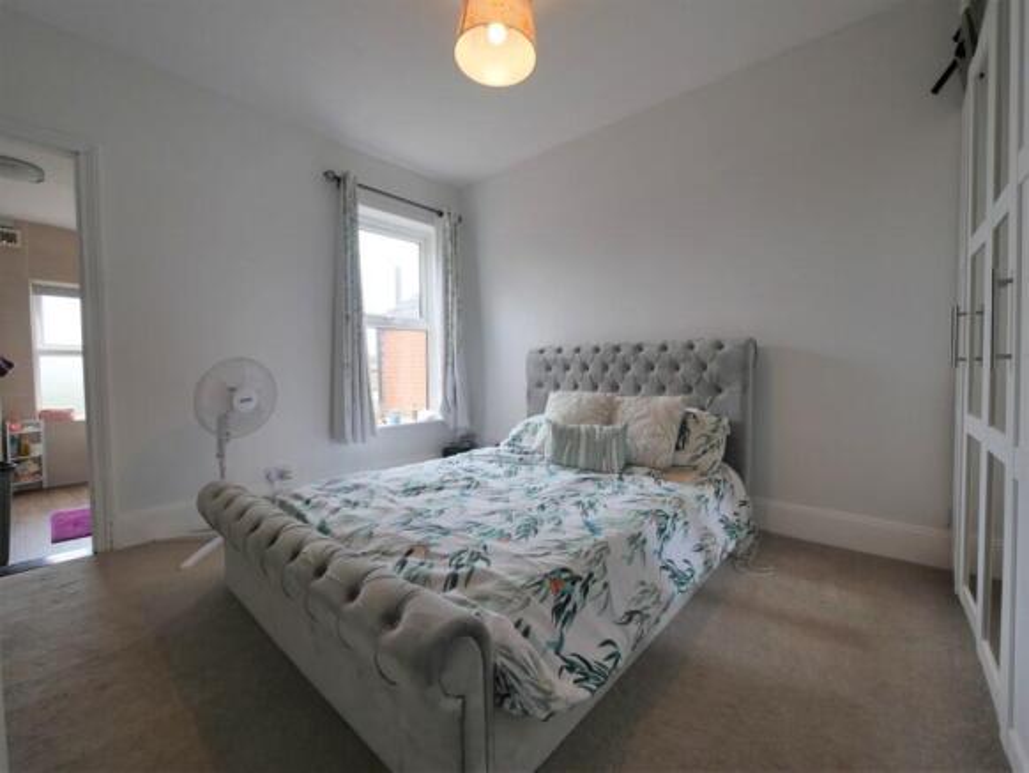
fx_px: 416
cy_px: 386
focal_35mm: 14
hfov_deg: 102.0
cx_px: 514
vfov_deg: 85.7
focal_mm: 7
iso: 200
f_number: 4
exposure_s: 1/100
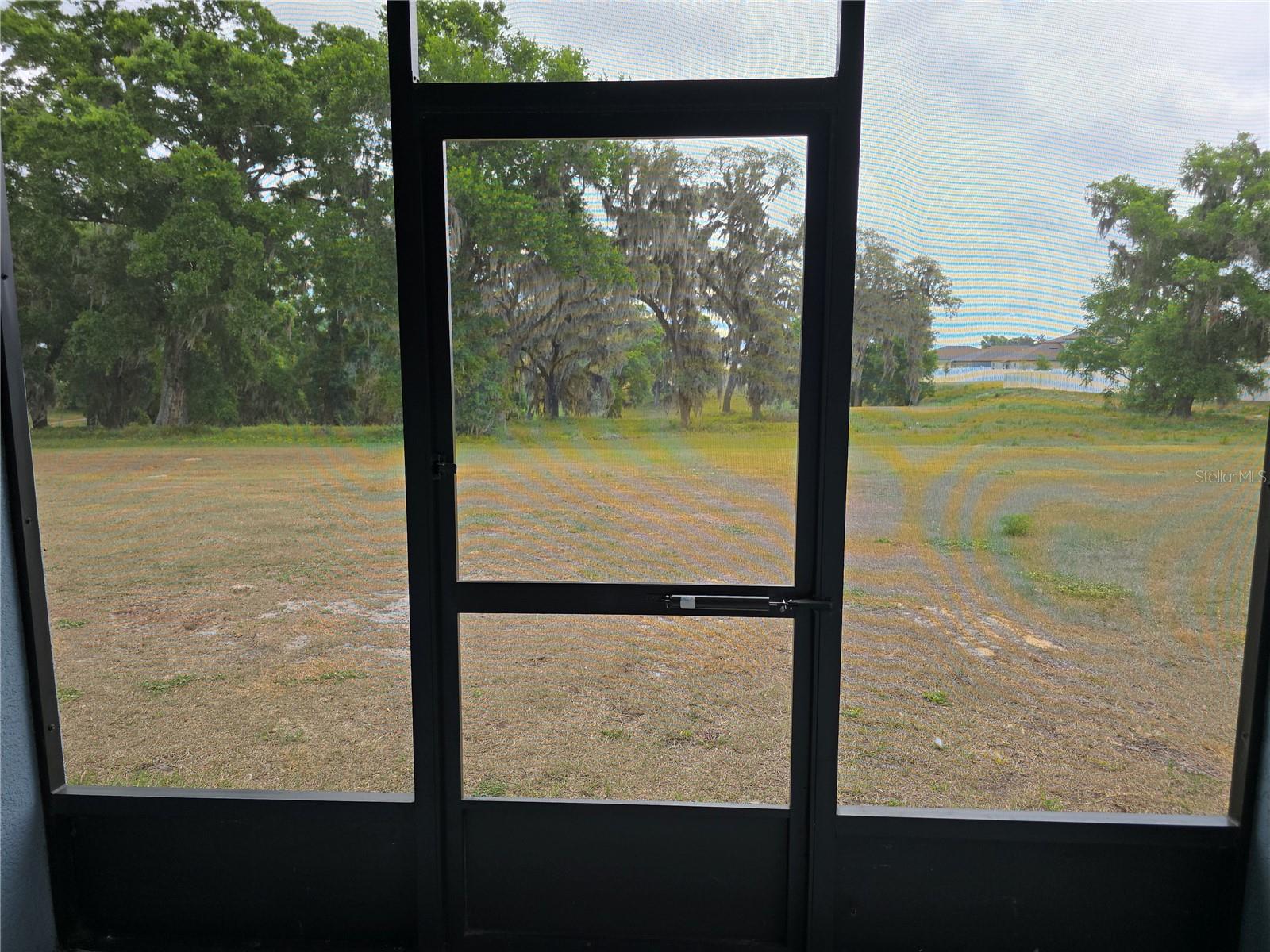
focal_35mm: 23
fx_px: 844
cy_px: 476
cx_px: 635
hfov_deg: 73.9
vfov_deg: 58.9
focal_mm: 6.3
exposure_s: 1/556
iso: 12
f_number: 1.7
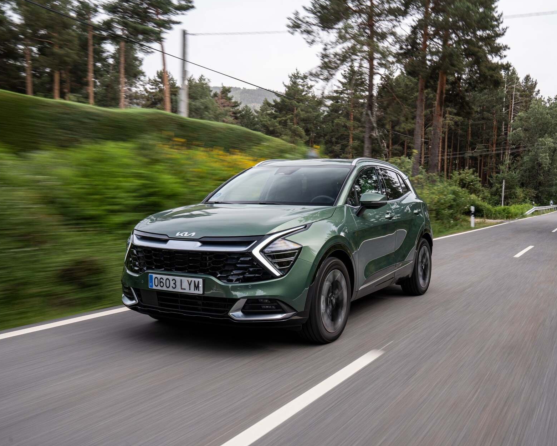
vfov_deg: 48.5
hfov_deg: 58.7
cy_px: 225
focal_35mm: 30
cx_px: 297
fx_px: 494
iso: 250
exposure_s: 1/30
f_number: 11
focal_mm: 26
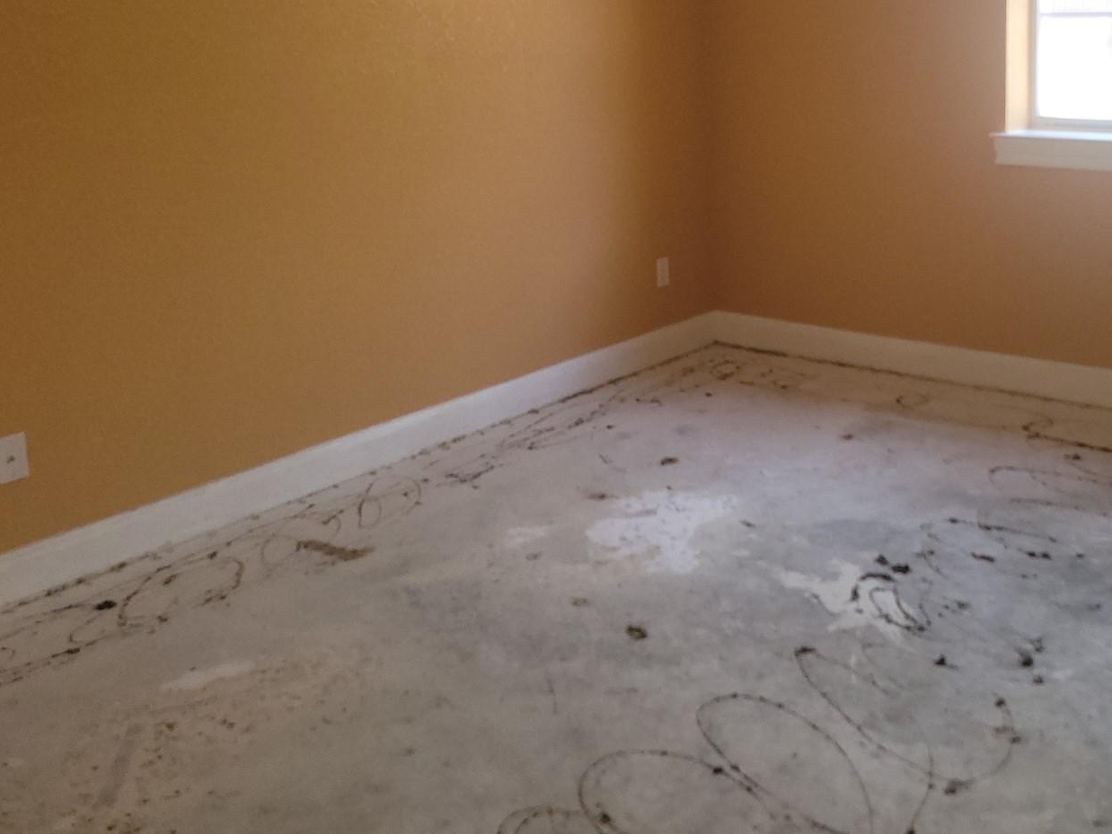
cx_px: 738
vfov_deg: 32.8
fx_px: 1382
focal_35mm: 43
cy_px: 187
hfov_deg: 43.3
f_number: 1.8
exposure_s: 1/24
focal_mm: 5.4
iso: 125
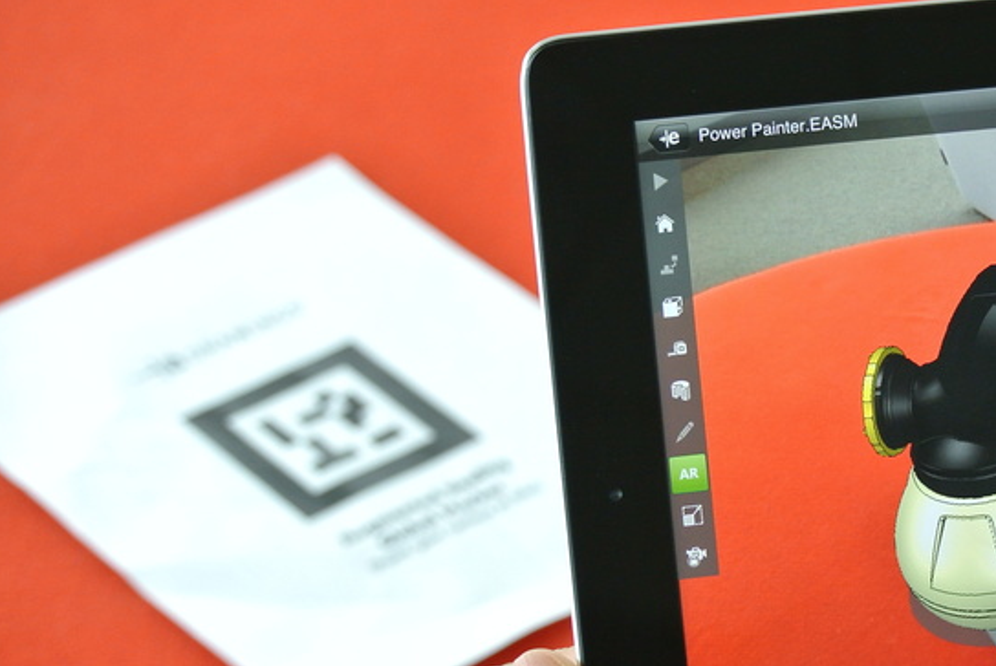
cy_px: 475
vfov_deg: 9.2
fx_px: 4127
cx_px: 866
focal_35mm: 149
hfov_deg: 13.7
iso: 400
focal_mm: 30
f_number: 3.8
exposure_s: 1/30
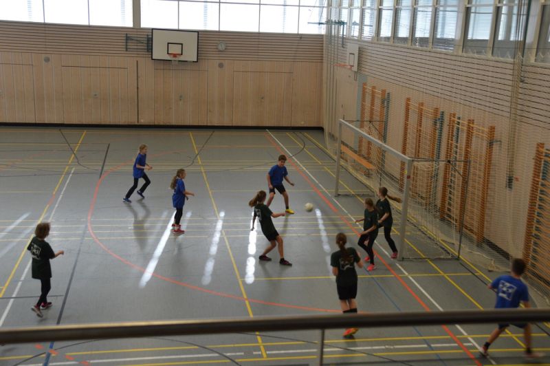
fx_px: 664
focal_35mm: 44
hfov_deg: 45.0
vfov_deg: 30.8
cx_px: 275
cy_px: 183
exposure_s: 1/80
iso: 800
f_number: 6.3
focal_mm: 29
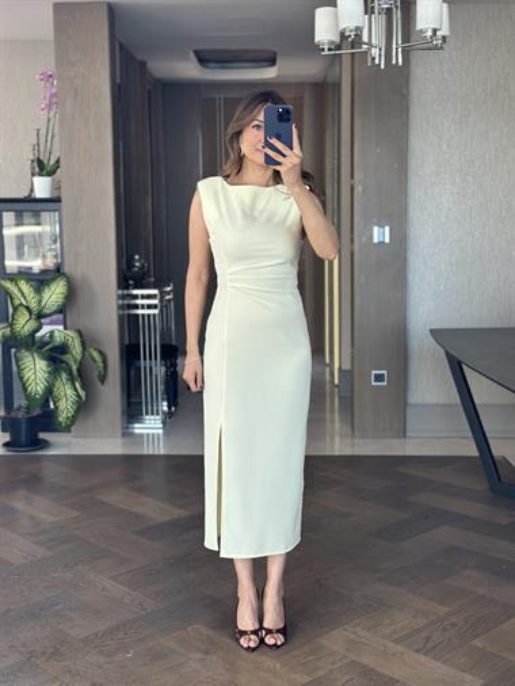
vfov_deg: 39.6
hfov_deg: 30.3
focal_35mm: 48
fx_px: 951
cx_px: 258
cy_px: 343
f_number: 1.78
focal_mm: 6.86
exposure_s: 1/120
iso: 125
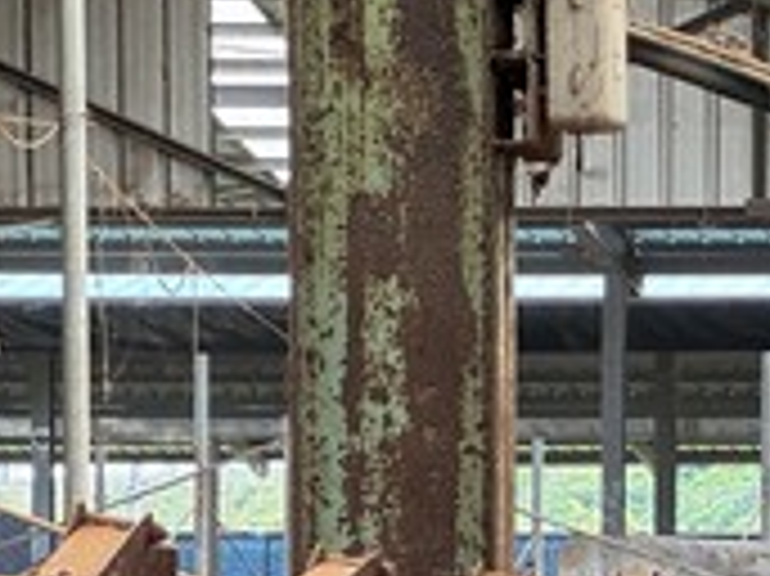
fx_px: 6002
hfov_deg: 7.3
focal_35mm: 270
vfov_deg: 5.4
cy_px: 950
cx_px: 928
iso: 125
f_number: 2.8
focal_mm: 9
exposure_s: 1/99
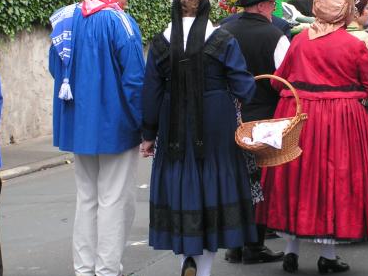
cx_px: 251
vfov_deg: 9.0
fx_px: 1754
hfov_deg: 12.0
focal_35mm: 165
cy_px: 66
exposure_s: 1/160
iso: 50
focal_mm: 14.5
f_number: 5
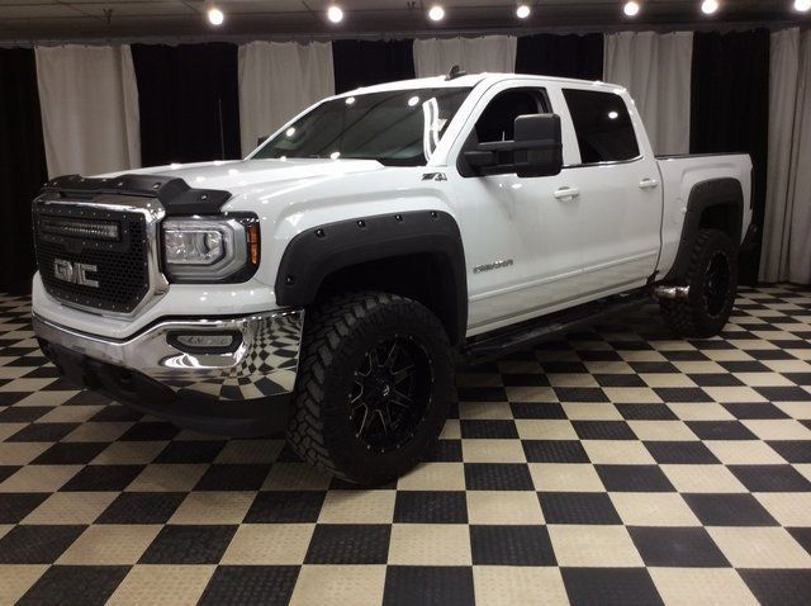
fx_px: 749
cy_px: 303
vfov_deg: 44.1
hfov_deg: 56.9
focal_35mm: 32
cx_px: 406
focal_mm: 3.3
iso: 32
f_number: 2.4
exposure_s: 1/30
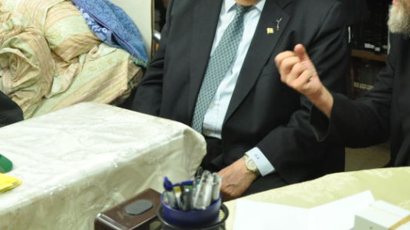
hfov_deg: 38.4
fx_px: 587
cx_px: 167
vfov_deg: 21.4
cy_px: -5
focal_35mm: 54
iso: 1250
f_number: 5.6
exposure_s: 1/100
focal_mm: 18
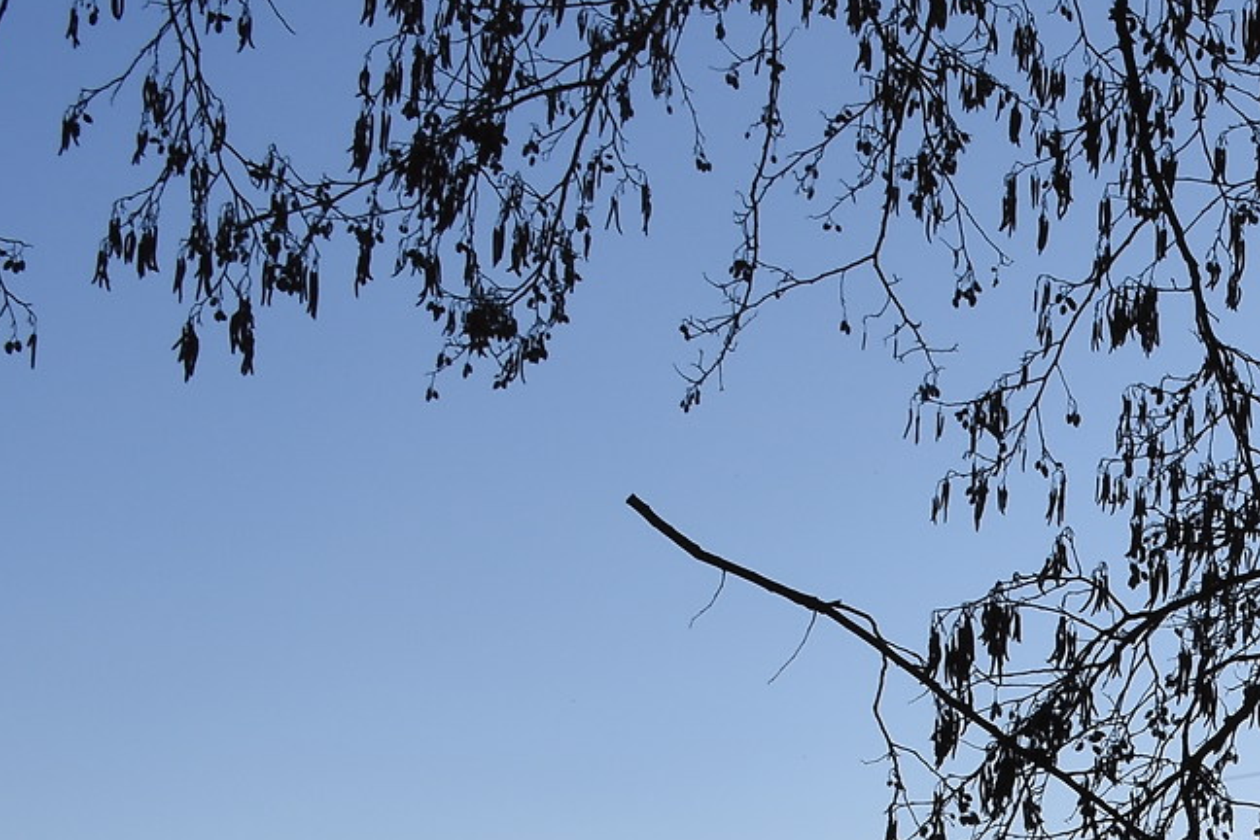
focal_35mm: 100
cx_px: 1758
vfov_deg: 13.0
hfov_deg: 18.6
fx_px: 3500
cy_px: 1237
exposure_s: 1/200
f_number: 11
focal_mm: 18
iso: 100
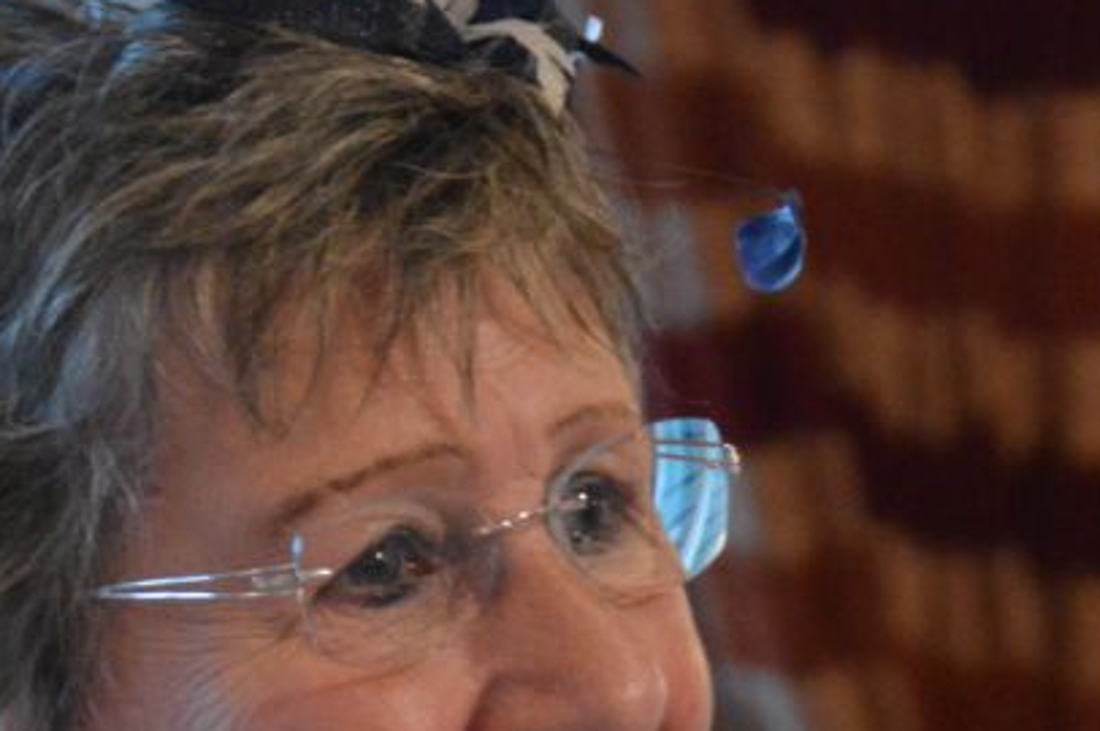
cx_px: 989
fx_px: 9464
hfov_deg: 6.6
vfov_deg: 4.4
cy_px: 787
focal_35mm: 310
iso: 3200
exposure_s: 1/13
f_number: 5
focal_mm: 70
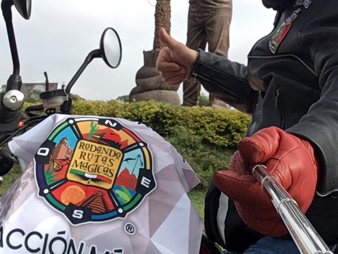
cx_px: 214
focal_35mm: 68
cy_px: -13
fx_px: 664
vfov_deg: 20.8
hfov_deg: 28.4
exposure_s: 1/1111
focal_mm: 2.15
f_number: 2.4
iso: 50
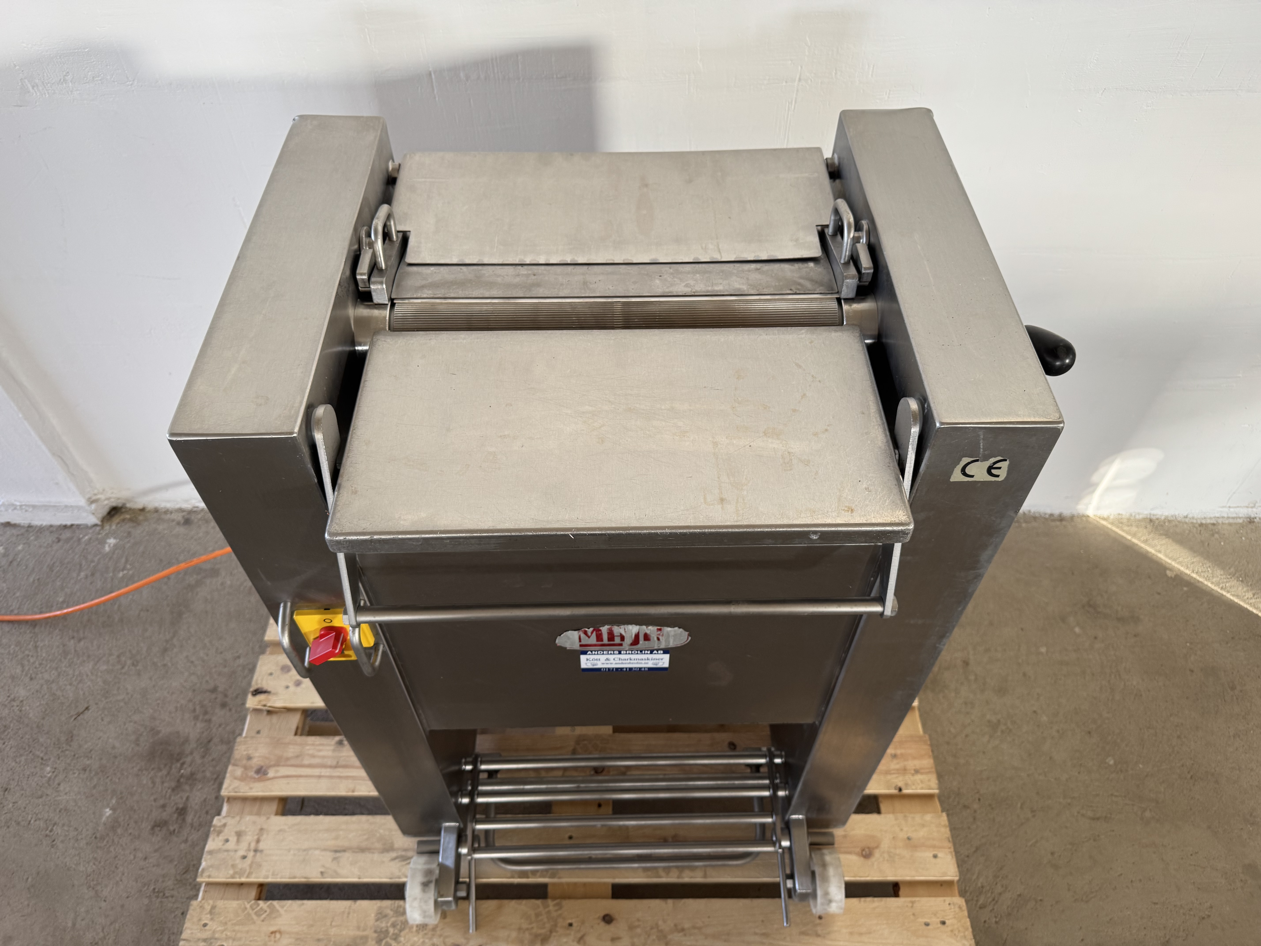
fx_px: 874
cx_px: 630
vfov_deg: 56.8
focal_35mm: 24
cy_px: 473
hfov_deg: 71.6
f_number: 1.78
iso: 125
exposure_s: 1/50
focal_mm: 6.76
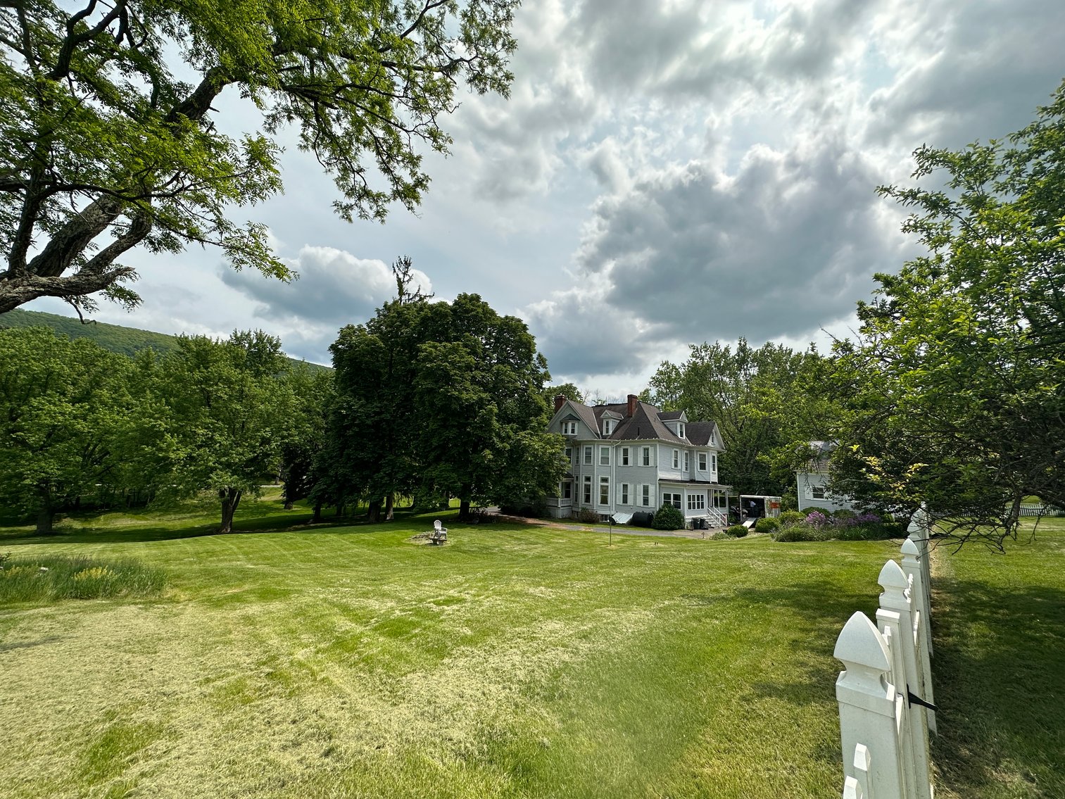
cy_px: 400
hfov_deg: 102.1
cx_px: 532
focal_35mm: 14
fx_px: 431
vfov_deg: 85.7
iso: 50
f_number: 2.2
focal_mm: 2.22
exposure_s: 1/2618
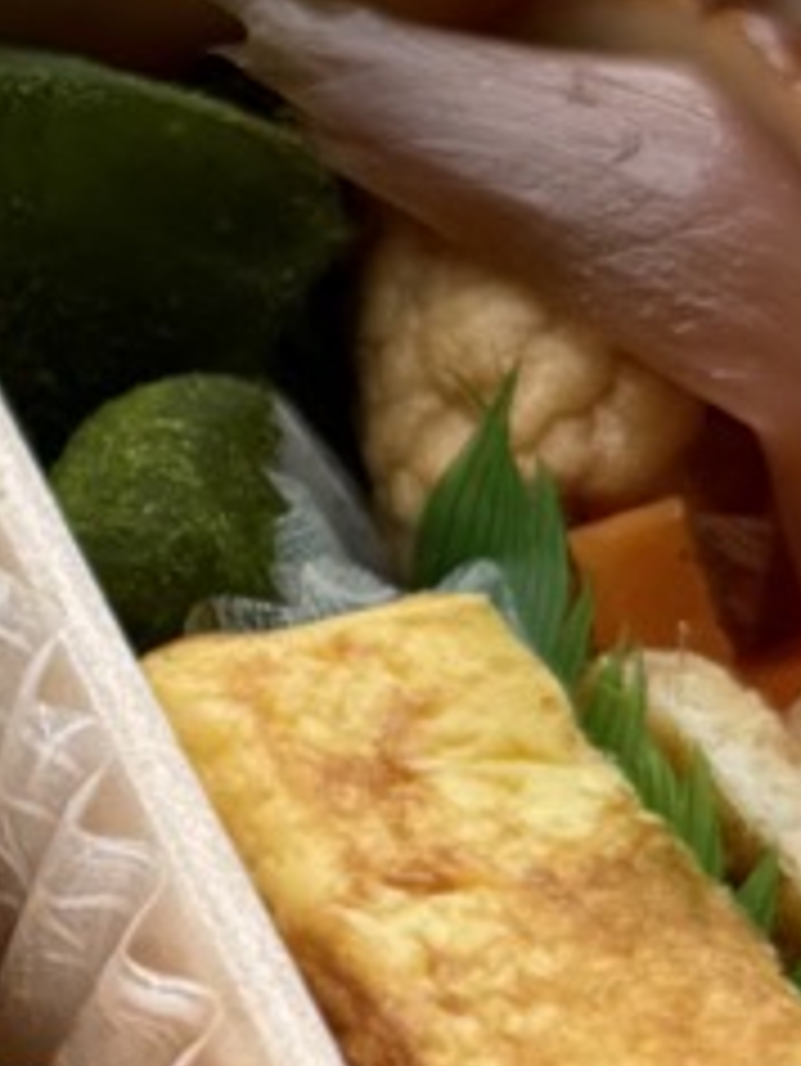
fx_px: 4254
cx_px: -1053
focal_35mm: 138
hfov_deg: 9.6
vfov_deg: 14.3
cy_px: 344
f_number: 1.78
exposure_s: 1/309
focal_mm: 6.76
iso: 80
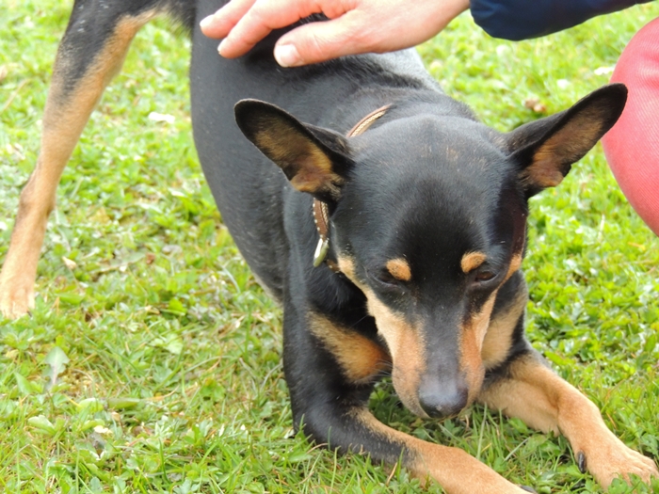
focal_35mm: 135
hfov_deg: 14.6
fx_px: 2570
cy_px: 247
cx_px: 330
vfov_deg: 11.0
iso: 560
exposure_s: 1/250
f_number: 4.3
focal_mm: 24
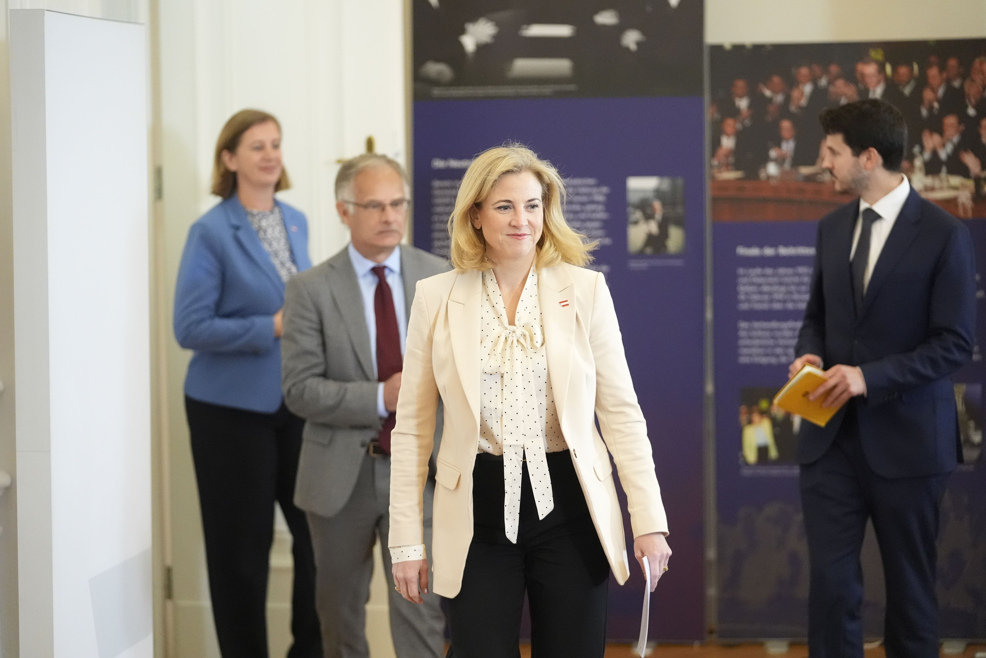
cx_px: 493
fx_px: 3259
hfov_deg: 17.2
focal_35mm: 119
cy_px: 329
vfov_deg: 11.5
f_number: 2.8
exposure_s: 1/400
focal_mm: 119
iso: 8000
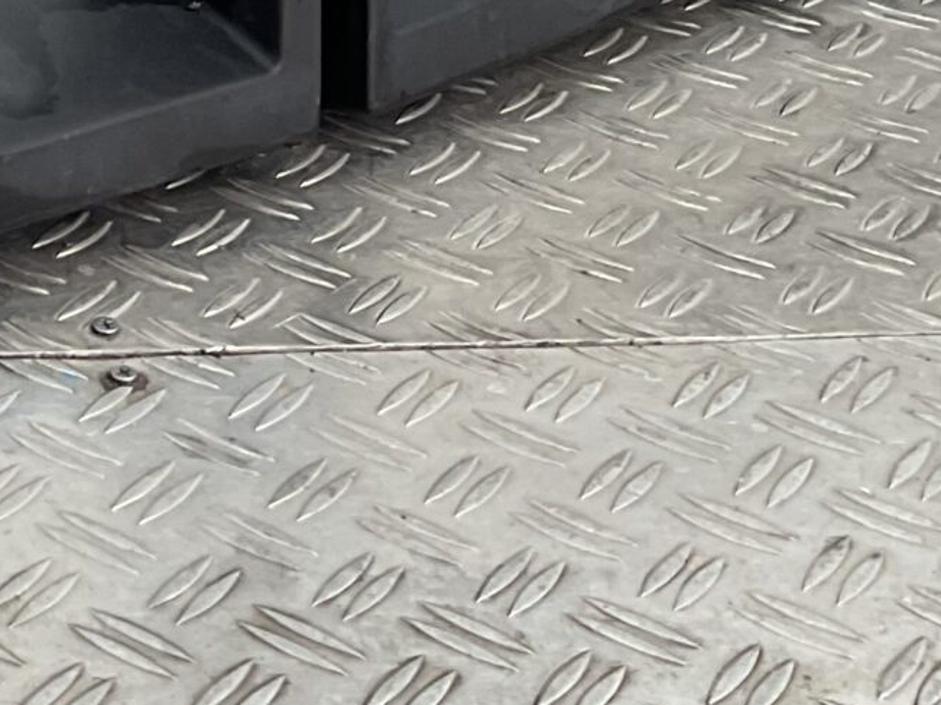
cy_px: -594
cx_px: -409
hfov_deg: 16.0
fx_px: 3098
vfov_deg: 11.9
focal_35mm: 114
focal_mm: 3
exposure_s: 1/120
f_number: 1.8
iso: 25
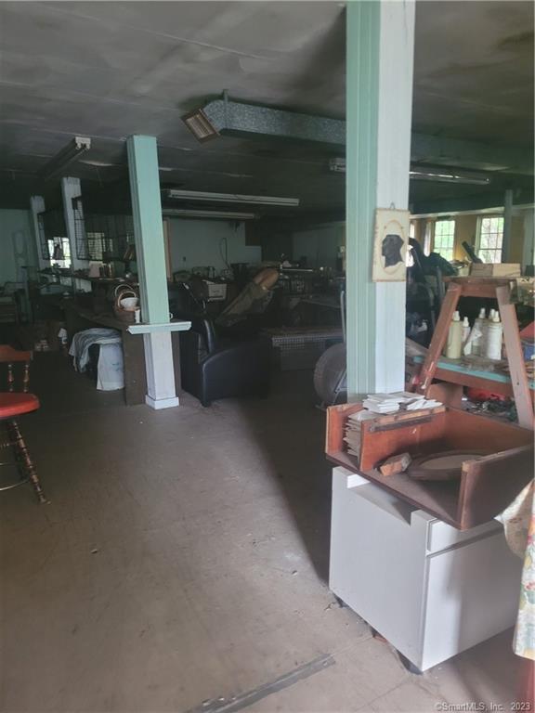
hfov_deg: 53.1
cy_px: 356
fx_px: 536
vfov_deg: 67.3
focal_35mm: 26
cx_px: 268
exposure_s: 1/24
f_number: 1.8
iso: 1000
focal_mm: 5.4
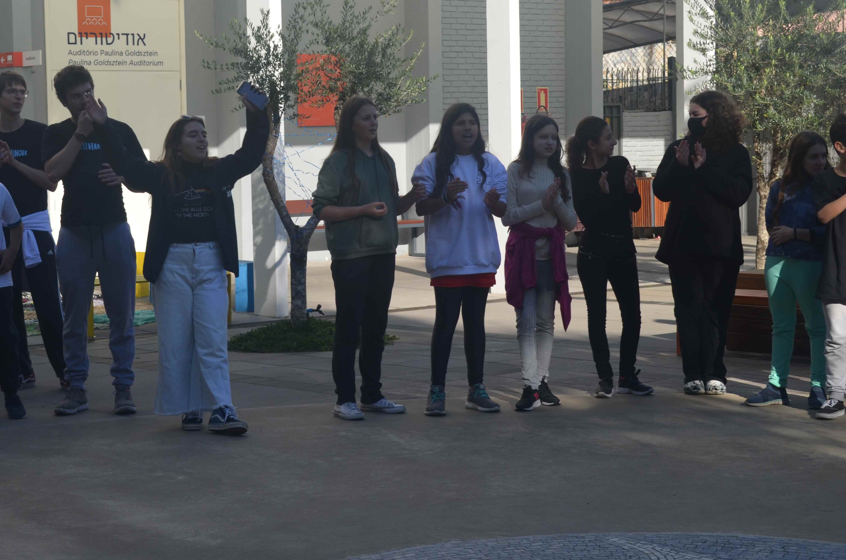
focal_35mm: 79
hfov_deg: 25.6
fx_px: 1853
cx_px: 307
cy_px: 237
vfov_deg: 17.2
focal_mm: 40
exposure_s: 1/250
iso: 140
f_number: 8
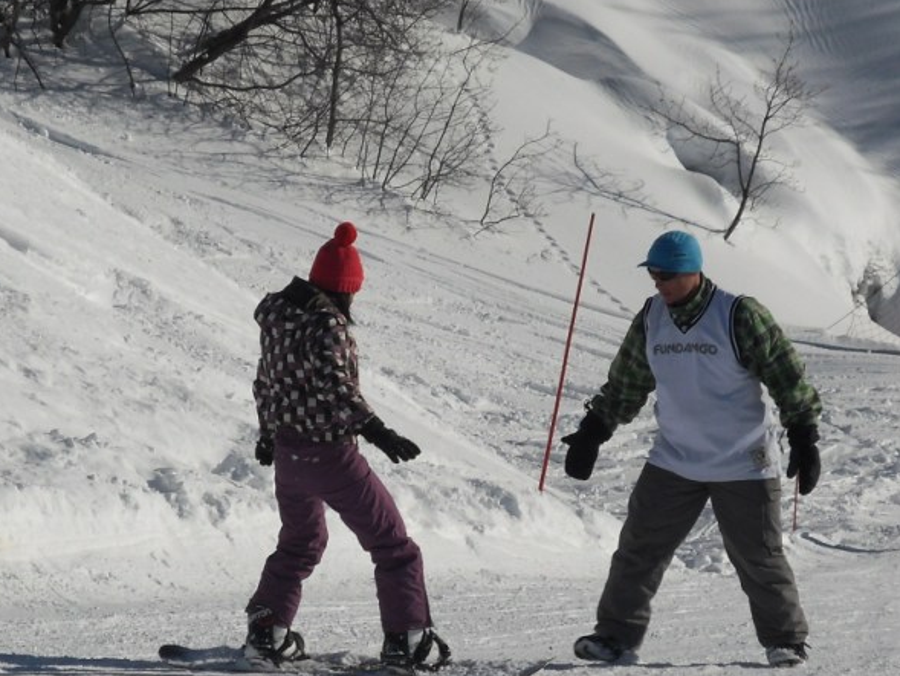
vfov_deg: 6.2
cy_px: 411
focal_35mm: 238
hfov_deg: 8.3
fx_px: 6189
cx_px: 356
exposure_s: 1/350
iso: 80
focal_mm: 24.9
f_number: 11.7
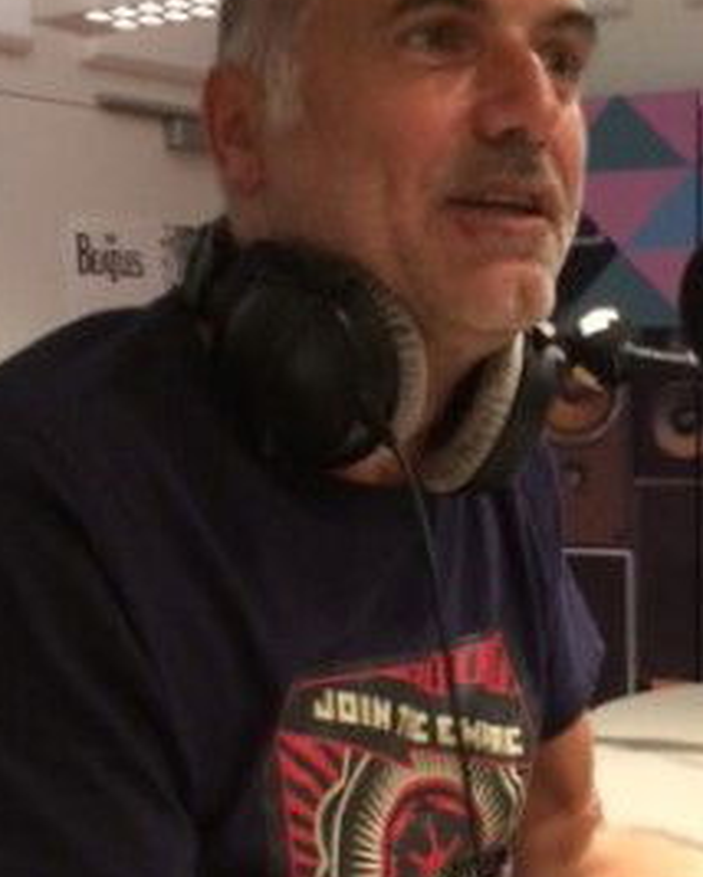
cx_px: 588
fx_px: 1377
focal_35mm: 53
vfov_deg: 35.0
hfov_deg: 27.9
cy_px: 591
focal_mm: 4.15
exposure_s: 1/20
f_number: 2.2
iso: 320
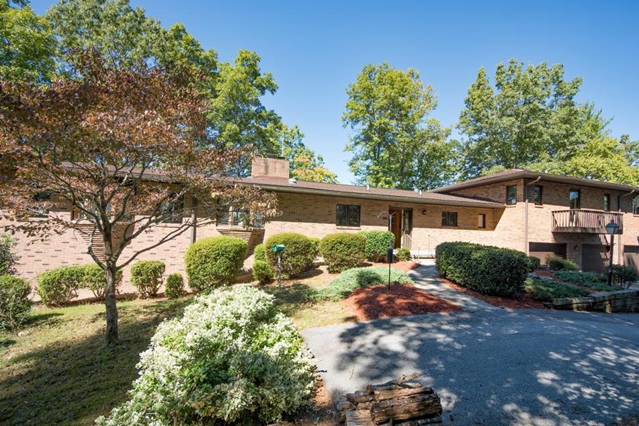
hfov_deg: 102.1
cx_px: 328
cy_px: 225
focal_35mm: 15
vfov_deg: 79.0
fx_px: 258
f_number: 5.6
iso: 125
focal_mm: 9
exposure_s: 1/125
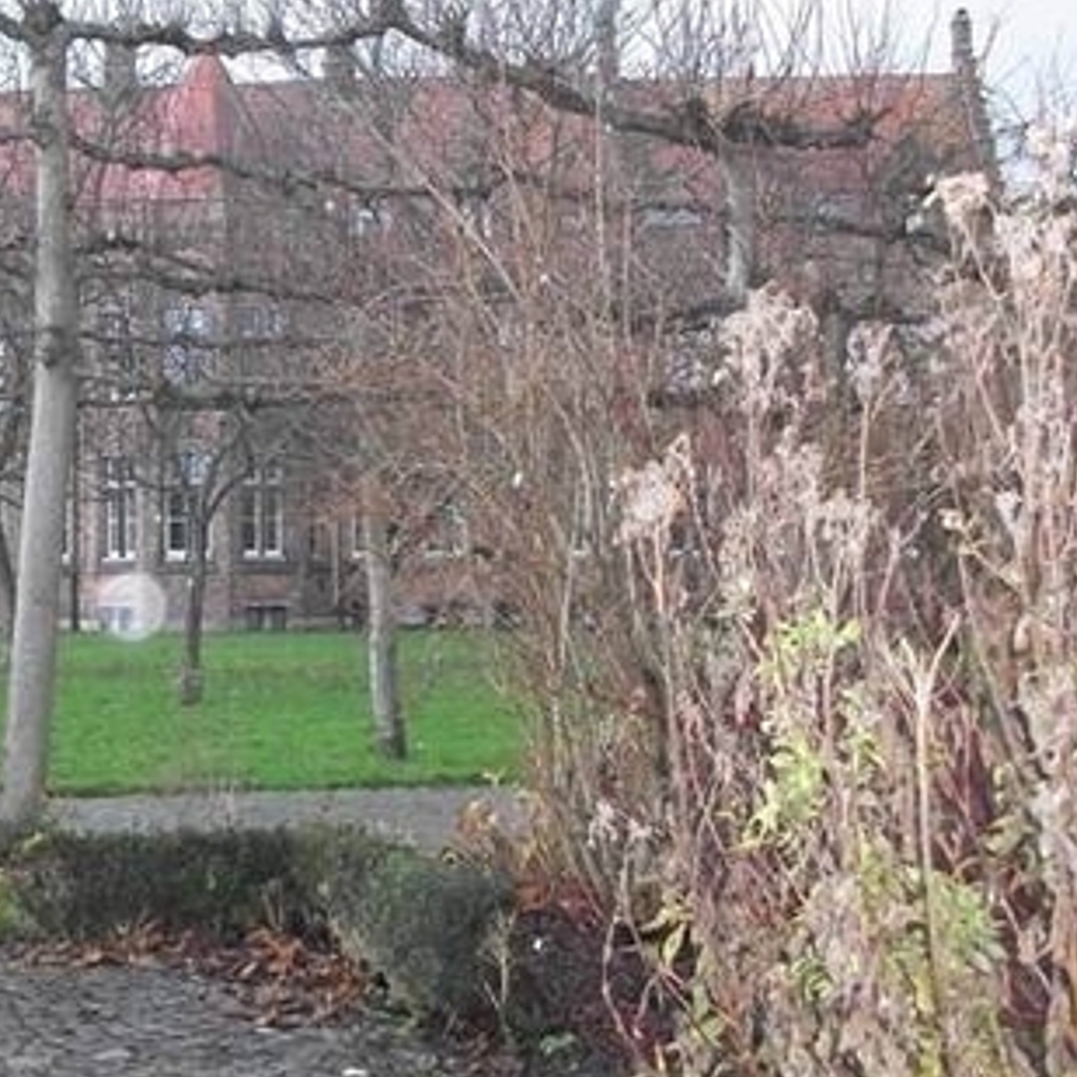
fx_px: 1936
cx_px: 234
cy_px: 505
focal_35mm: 55
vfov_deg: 31.1
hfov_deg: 30.4
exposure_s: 1/60
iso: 640
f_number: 2.9
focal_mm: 5.7
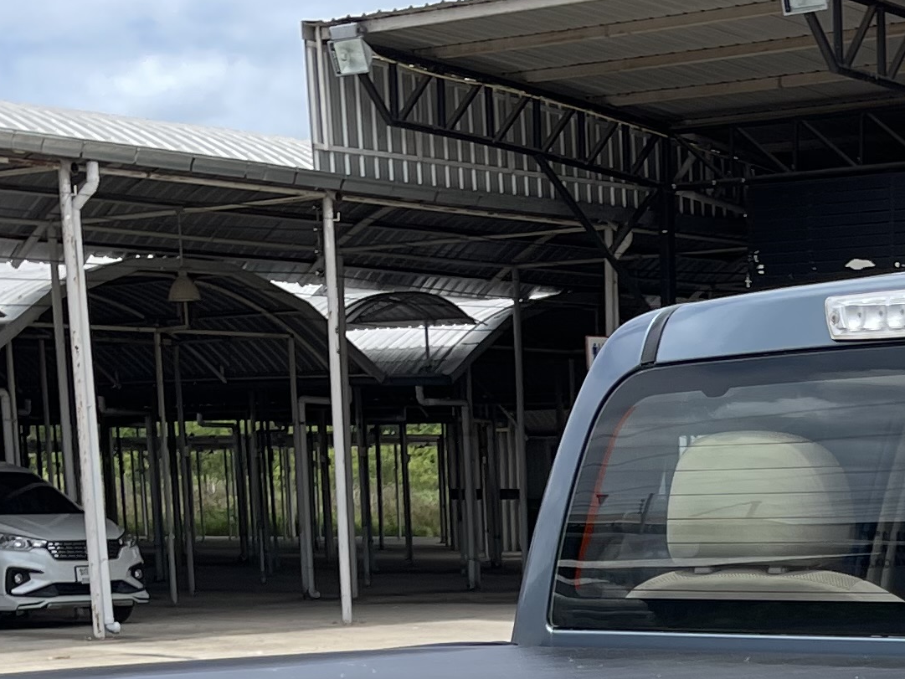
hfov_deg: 19.8
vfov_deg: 14.1
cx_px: 822
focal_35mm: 97
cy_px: 1068
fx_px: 2536
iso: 32
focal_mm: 5.1
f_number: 1.6
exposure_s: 1/3086
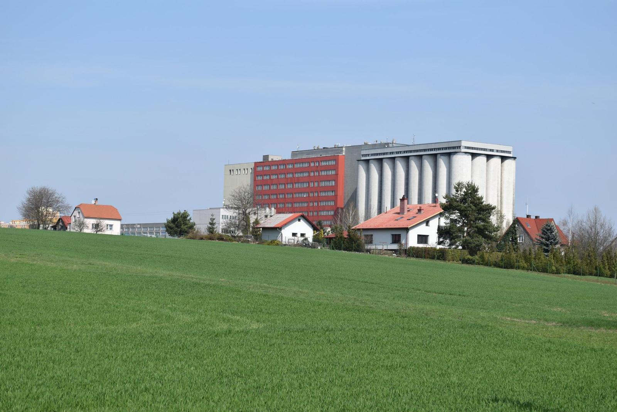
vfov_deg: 16.6
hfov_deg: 24.6
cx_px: 308
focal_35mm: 82
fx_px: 1414
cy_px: 206
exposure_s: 1/250
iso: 100
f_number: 8
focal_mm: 55
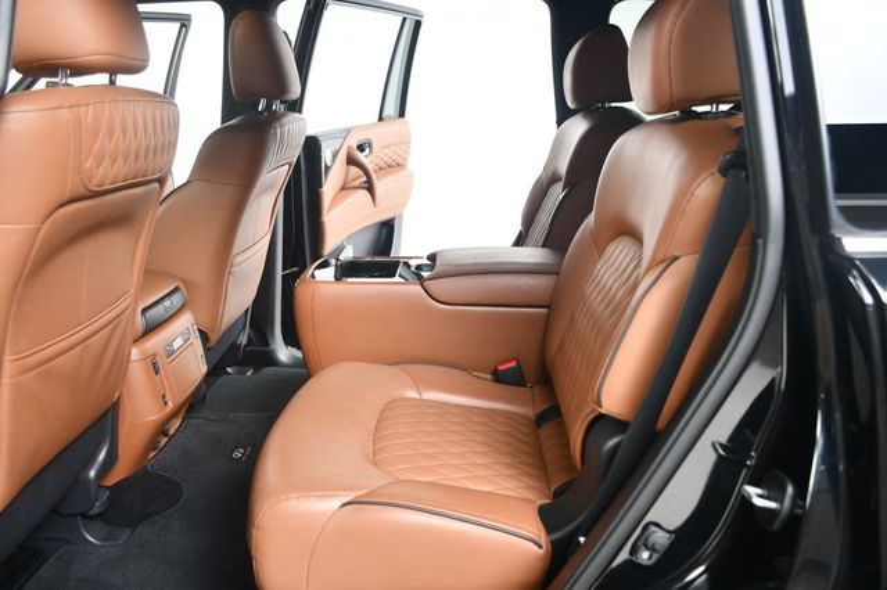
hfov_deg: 62.0
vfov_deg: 43.6
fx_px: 739
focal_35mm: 30
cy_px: 295
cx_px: 444
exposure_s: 1/160
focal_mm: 20
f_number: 4
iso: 100
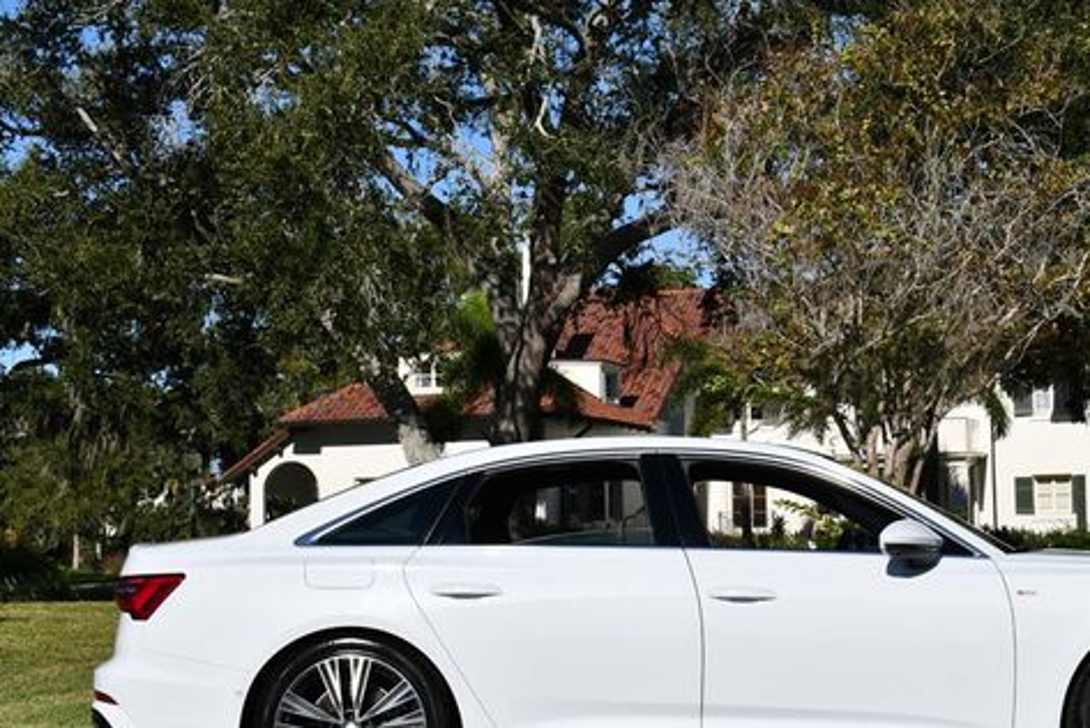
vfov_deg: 20.9
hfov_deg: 30.7
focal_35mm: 65
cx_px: 721
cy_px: 419
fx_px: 1969
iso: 100
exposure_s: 1/400
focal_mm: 24
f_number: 10
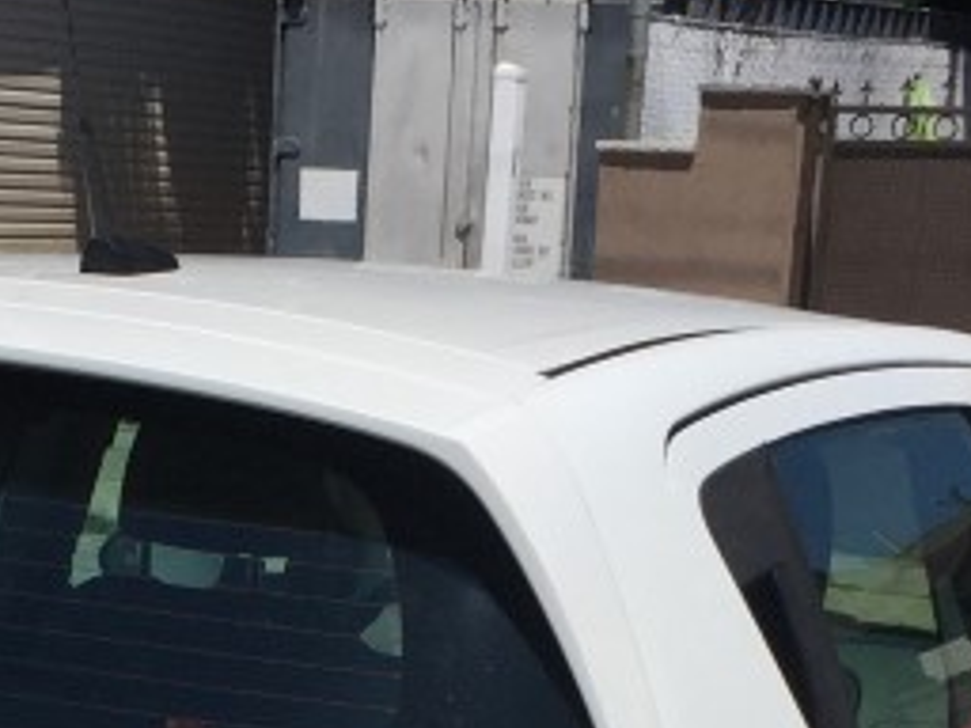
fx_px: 3254
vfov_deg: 12.2
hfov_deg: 16.8
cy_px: 1043
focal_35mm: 116
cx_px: 171
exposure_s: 1/4950
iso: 32
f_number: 2.2
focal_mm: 4.15
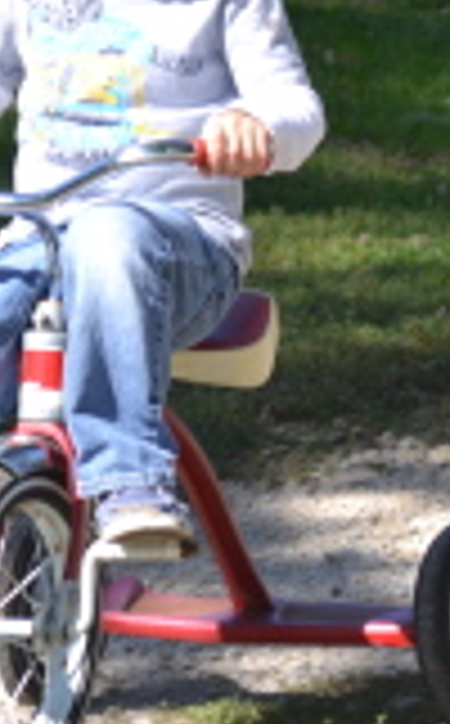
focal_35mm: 438
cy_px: 61
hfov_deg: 3.0
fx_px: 8633
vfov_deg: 4.8
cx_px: 63
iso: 100
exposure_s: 1/200
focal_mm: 92
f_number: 6.3
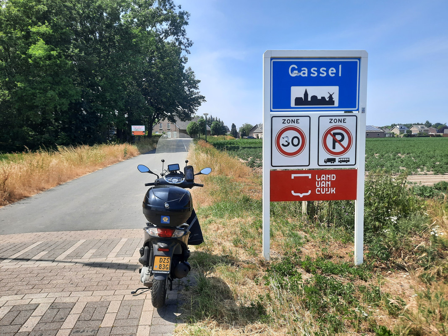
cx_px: 224
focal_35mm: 25
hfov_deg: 69.4
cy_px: 168
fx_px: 324
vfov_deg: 54.9
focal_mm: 4.6
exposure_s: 1/1043
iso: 32
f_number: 2
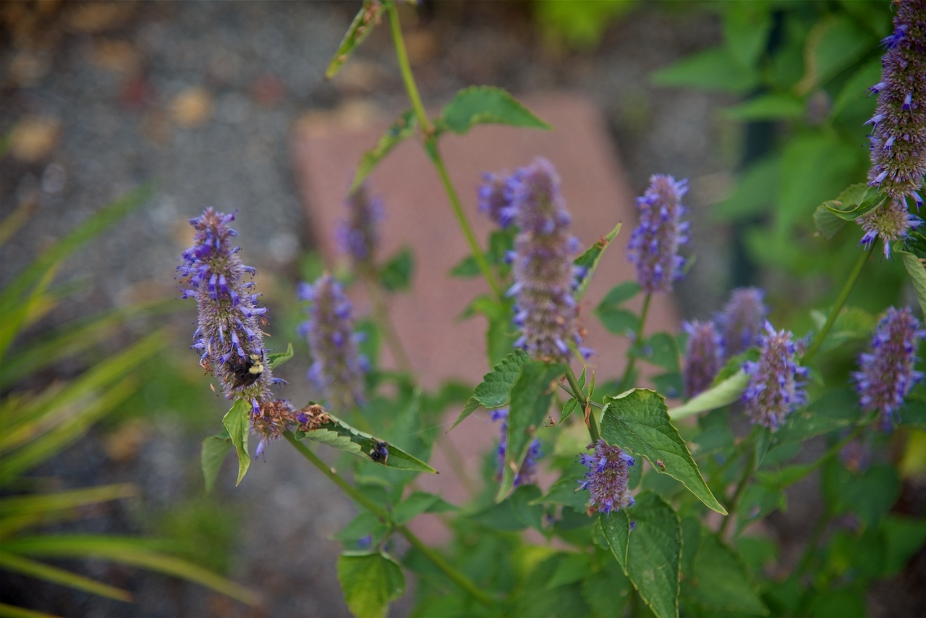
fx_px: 3087
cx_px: 463
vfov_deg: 11.4
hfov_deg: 17.1
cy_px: 309
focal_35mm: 120
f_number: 4
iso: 200
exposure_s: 1/250
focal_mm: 120
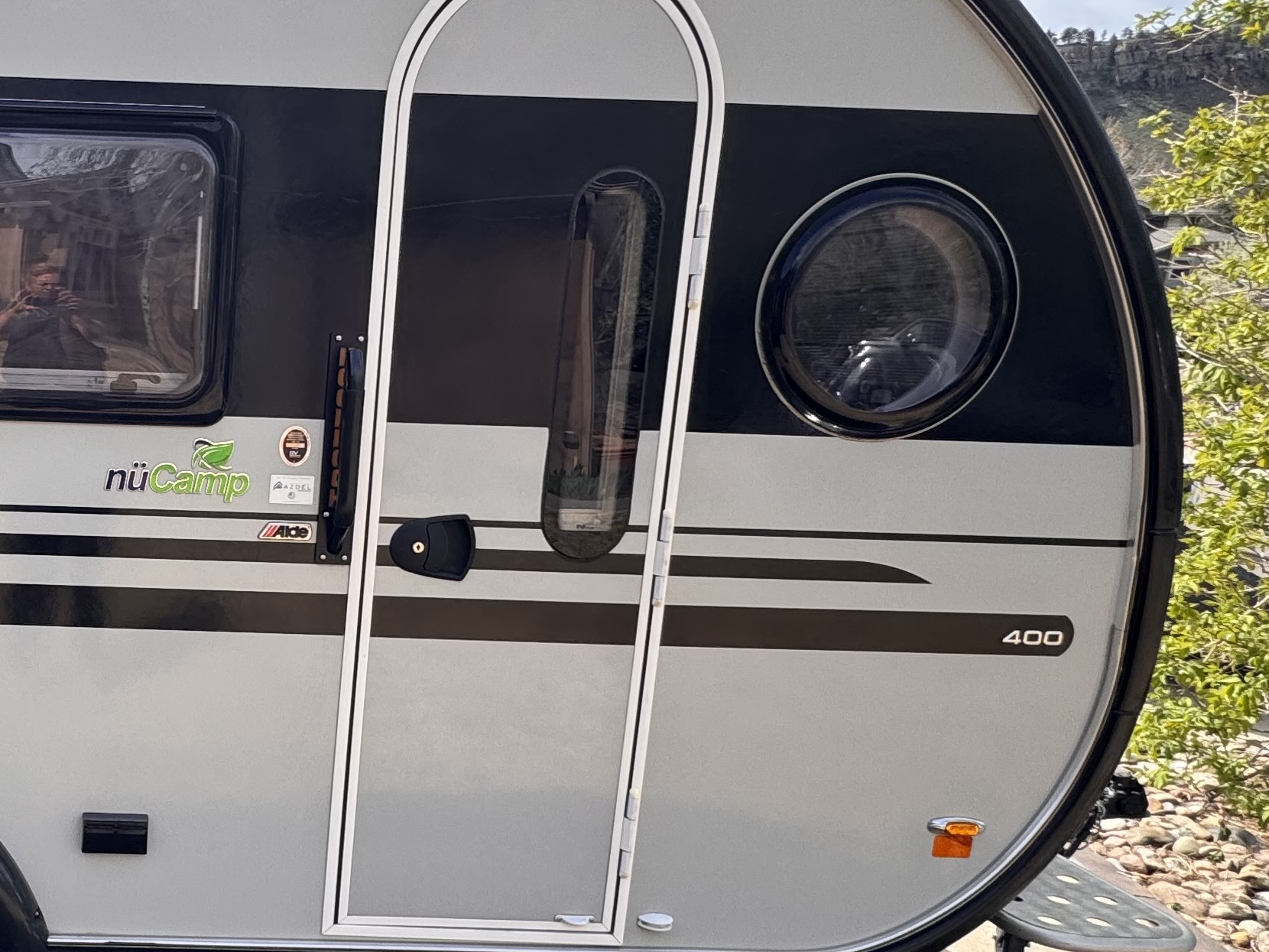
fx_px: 1246
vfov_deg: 41.7
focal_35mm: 34
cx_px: 60
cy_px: 554
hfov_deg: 46.9
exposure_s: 1/405
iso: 40
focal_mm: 2.22
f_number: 2.2
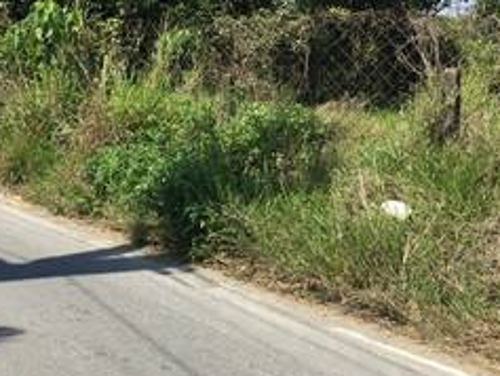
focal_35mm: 44
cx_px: 133
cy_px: 116
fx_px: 636
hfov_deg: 41.8
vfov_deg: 32.5
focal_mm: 4.15
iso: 32
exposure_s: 1/1236
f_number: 2.2
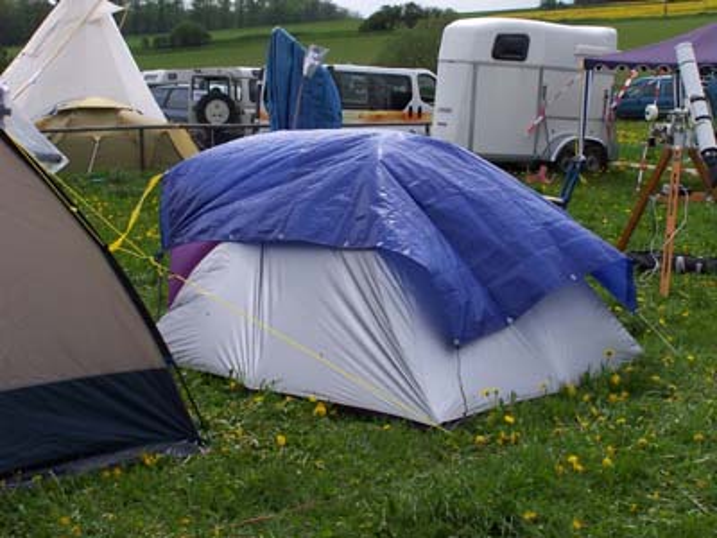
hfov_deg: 29.0
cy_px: 269
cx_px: 358
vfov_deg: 21.9
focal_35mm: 67
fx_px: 1388
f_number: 4.5
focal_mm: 11.1
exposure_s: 1/500
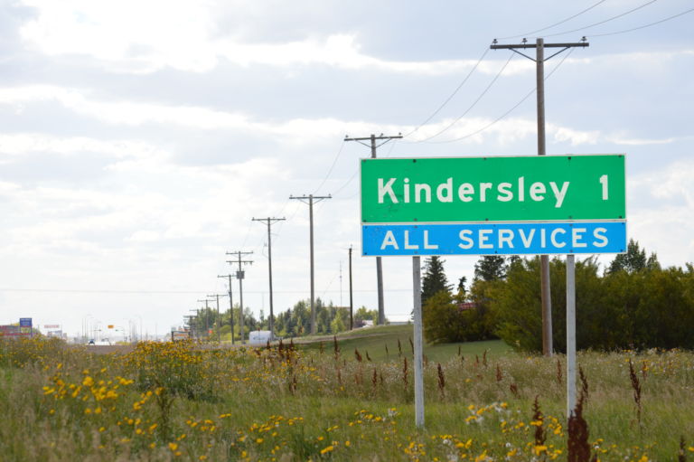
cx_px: 347
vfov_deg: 6.8
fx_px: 3901
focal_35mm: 202
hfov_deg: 10.2
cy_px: 231
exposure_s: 1/200
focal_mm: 135
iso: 100
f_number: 8
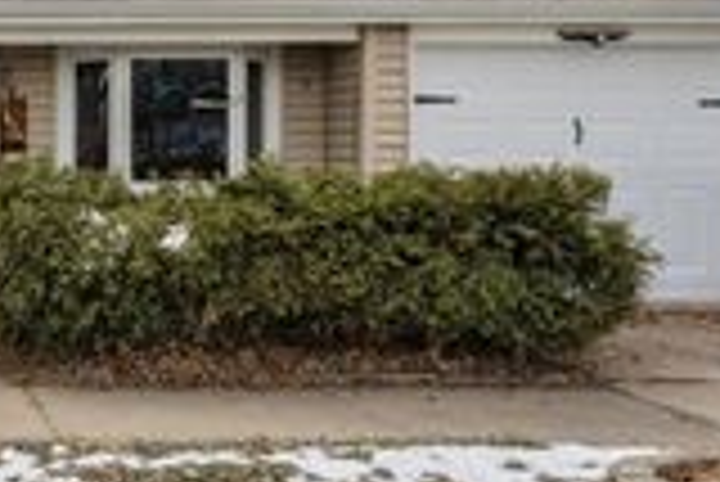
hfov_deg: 33.3
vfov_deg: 26.8
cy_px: 137
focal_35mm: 50
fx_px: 1001
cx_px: -112
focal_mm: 16
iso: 800
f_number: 9
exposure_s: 1/1000
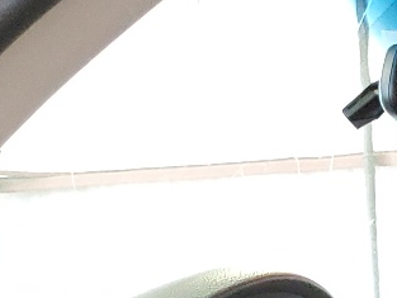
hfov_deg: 13.2
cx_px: 738
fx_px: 1526
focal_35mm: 133
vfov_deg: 10.0
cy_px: 666
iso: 407
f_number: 1.5
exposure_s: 1/60.2
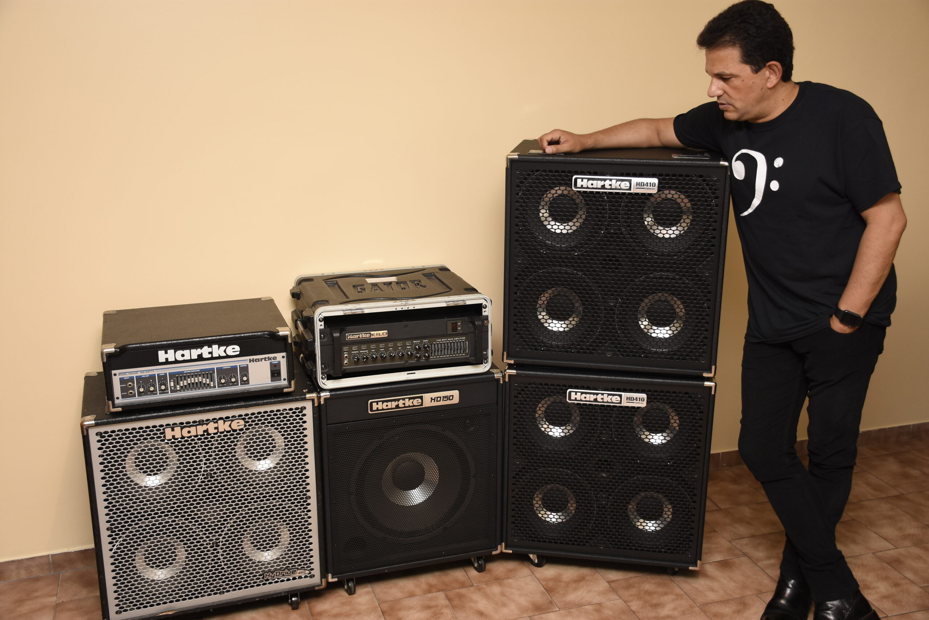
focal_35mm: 36
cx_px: 464
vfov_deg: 36.9
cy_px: 310
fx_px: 929
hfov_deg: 53.1
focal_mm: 24
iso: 400
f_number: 4.5
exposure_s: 1/125
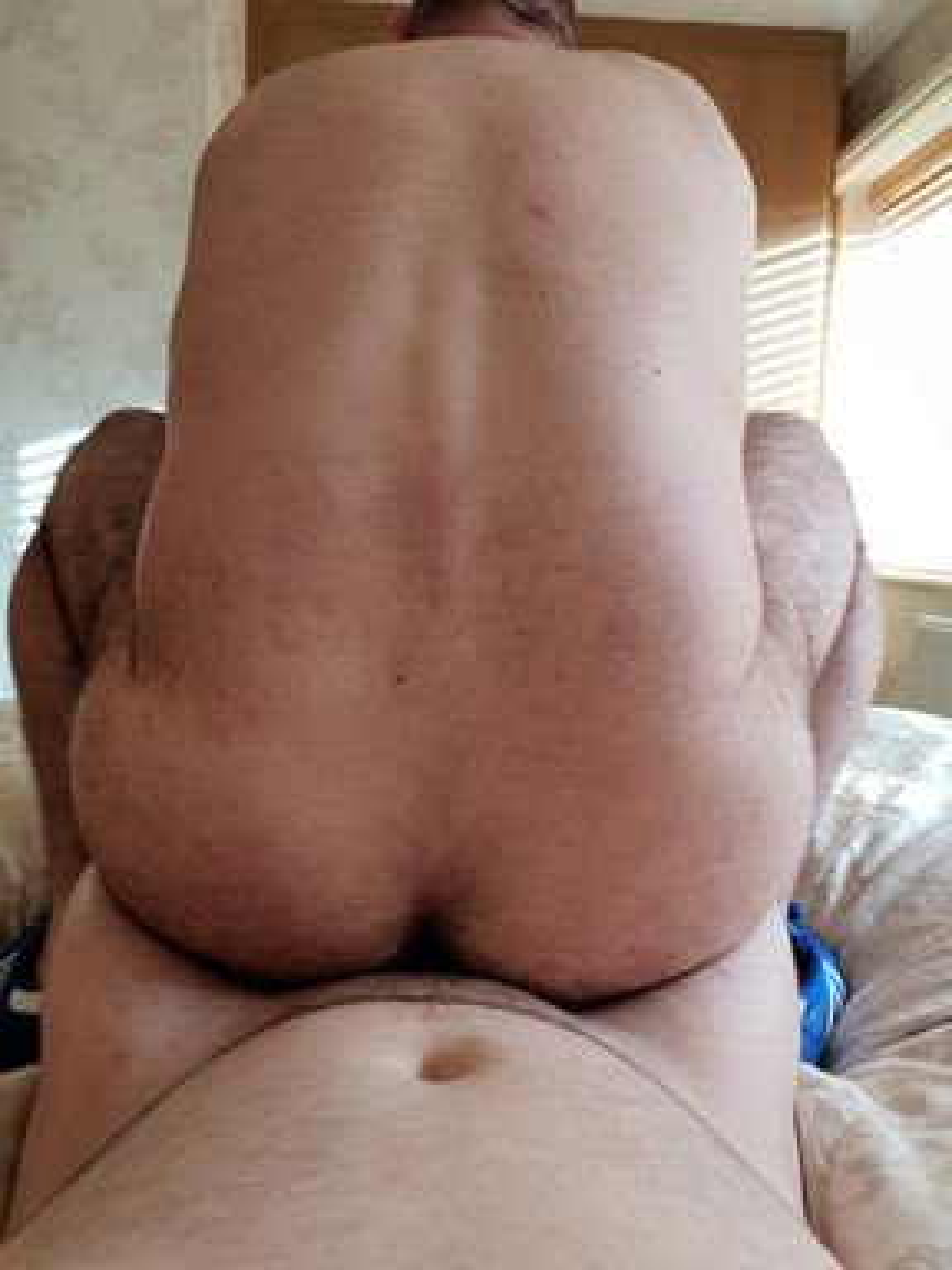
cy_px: 635
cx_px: 476
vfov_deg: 67.3
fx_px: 953
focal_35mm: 26
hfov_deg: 53.1
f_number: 2.4
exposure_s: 1/50
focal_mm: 4.3
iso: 200
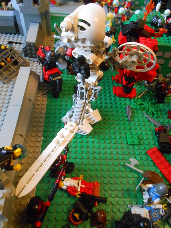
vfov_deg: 60.0
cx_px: 86
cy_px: 114
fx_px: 198
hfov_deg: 46.8
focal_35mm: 30
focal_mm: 5.3
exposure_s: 1/10
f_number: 3.8
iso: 800
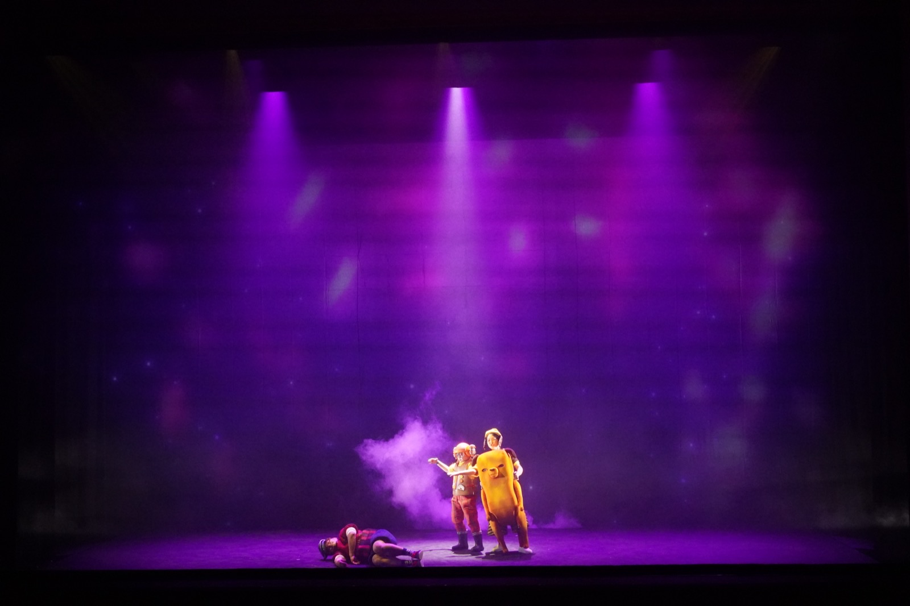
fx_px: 1327
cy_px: 303
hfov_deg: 37.9
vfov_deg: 25.7
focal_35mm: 52
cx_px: 455
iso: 6400
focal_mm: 35
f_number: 5
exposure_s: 1/125
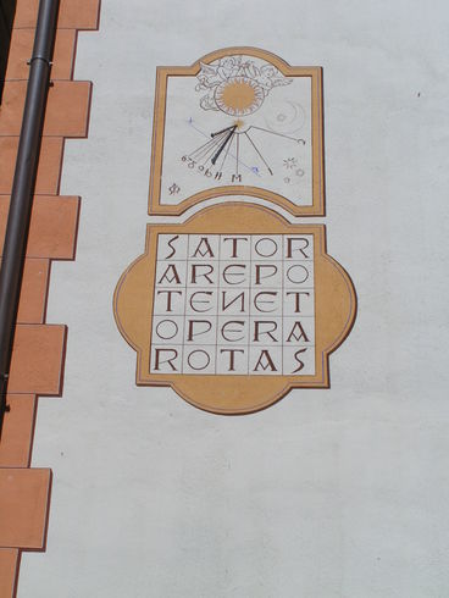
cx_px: 224
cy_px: 299
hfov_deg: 22.6
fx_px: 1123
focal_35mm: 65
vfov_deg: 29.8
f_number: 7.1
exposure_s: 1/640
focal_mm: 10
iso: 50
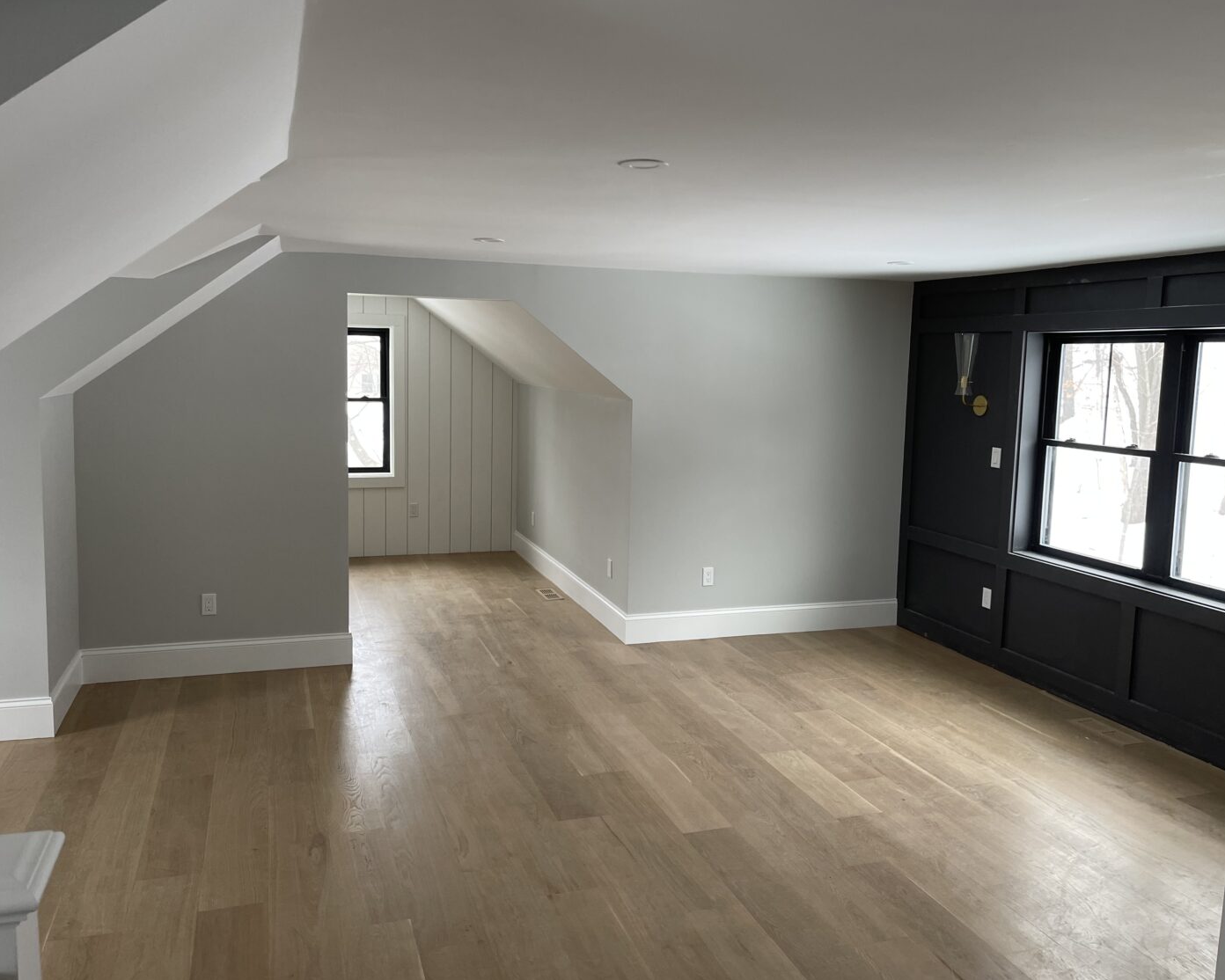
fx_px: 1015
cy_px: 477
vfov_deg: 51.5
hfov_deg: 62.2
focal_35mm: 28
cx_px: 619
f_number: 1.6
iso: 125
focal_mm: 5.1
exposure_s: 1/120
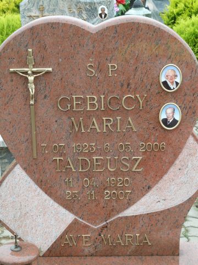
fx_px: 732
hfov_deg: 15.4
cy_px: 132
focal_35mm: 96
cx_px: 99
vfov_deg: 20.4
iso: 80
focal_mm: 15.8
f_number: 4.3
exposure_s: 1/50
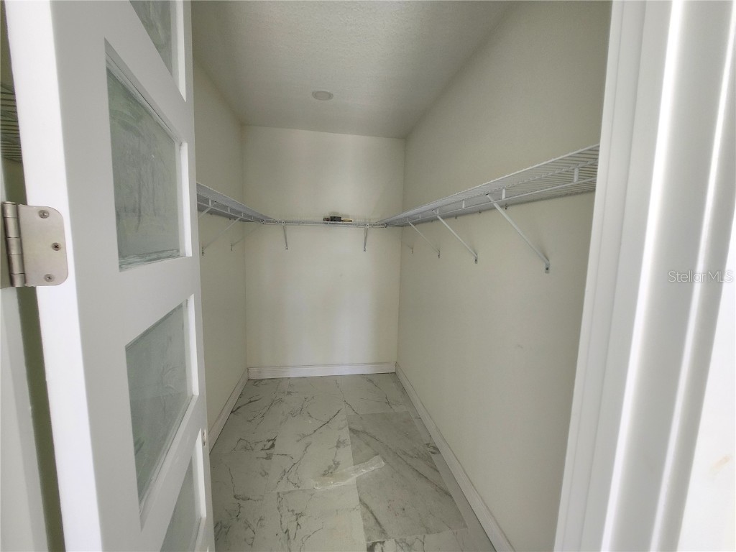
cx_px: 368
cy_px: 276
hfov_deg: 106.2
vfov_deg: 89.9
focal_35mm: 13
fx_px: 276
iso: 64
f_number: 2.2
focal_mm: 1.7
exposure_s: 1/60.2
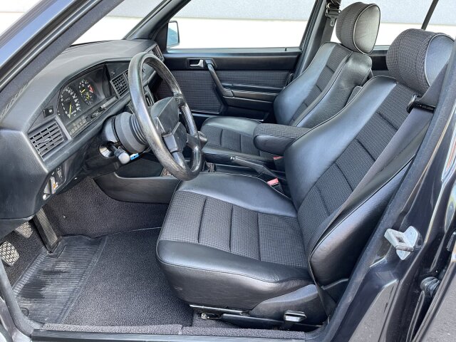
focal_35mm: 26
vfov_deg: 53.1
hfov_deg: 67.3
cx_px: 228
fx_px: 343
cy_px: 171
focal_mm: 5.1
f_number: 1.6
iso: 125
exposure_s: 1/87
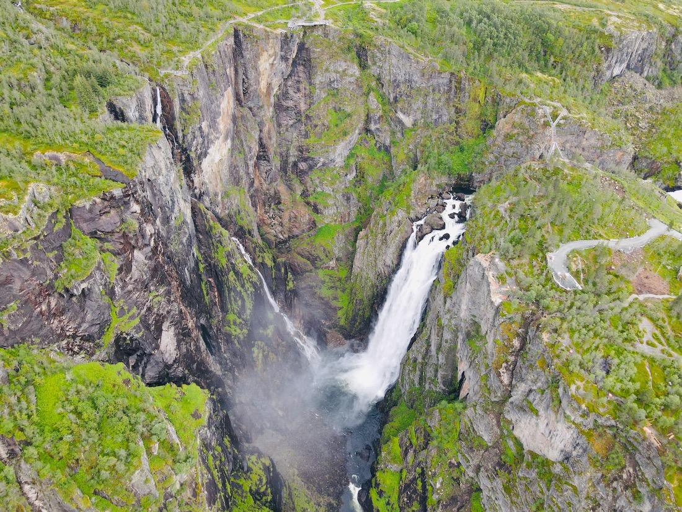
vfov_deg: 56.9
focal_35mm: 24
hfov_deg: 71.6
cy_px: 256
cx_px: 341
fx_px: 473
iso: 310
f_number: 2.8
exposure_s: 1/15
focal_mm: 4.5
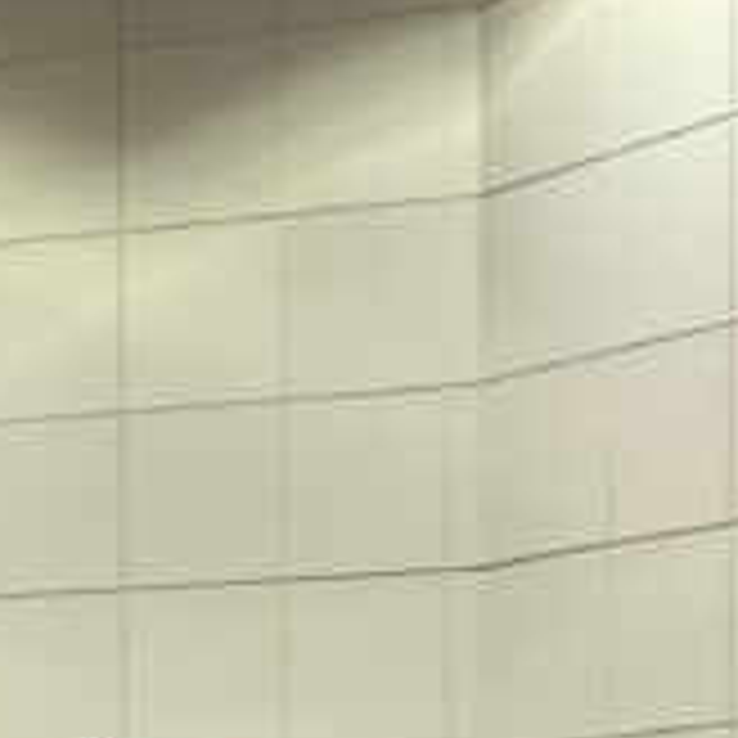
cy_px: 1395
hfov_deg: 9.3
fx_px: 4535
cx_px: 153
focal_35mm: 188
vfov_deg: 8.9
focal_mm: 3
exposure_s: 1/60
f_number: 1.8
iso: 160
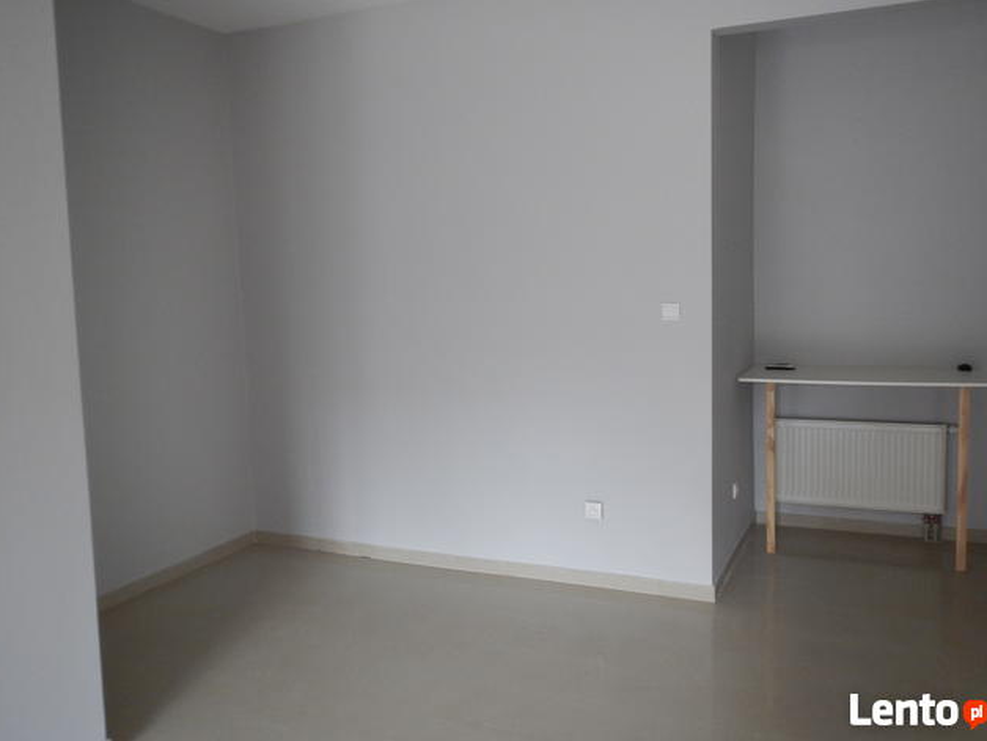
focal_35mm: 29
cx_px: 492
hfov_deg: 61.7
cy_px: 359
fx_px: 827
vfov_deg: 48.2
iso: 250
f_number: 3.9
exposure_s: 1/30
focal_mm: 5
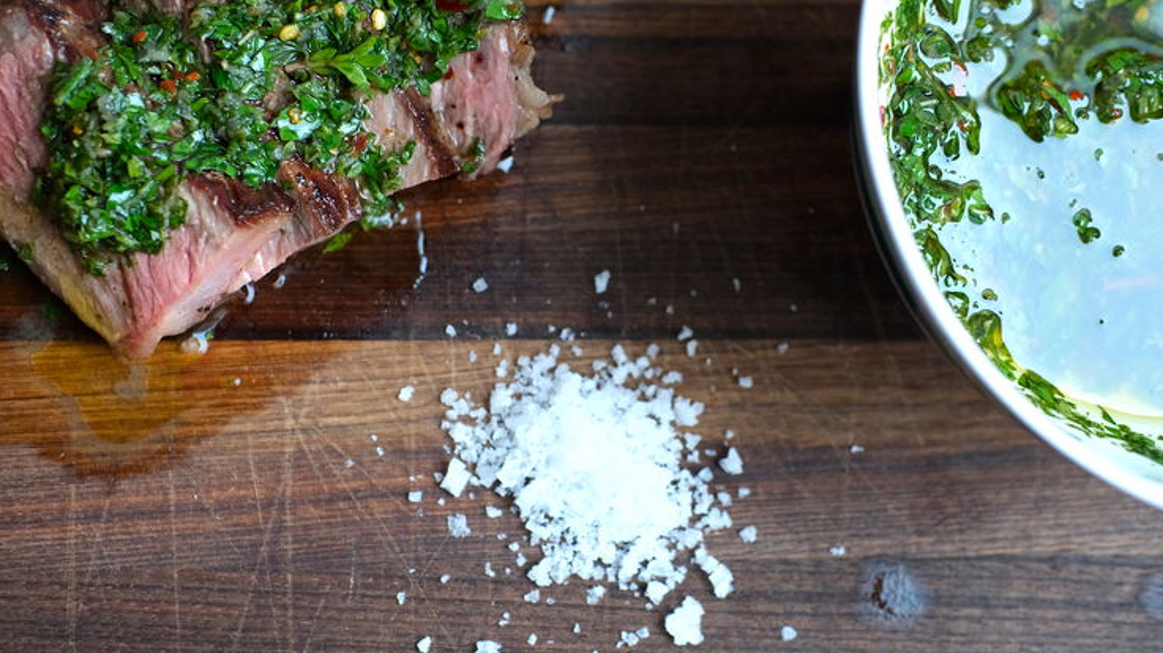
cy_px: 315
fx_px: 1480
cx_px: 578
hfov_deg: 42.9
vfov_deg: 24.9
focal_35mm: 48
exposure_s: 1/42
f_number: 2.8
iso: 2000
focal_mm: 30
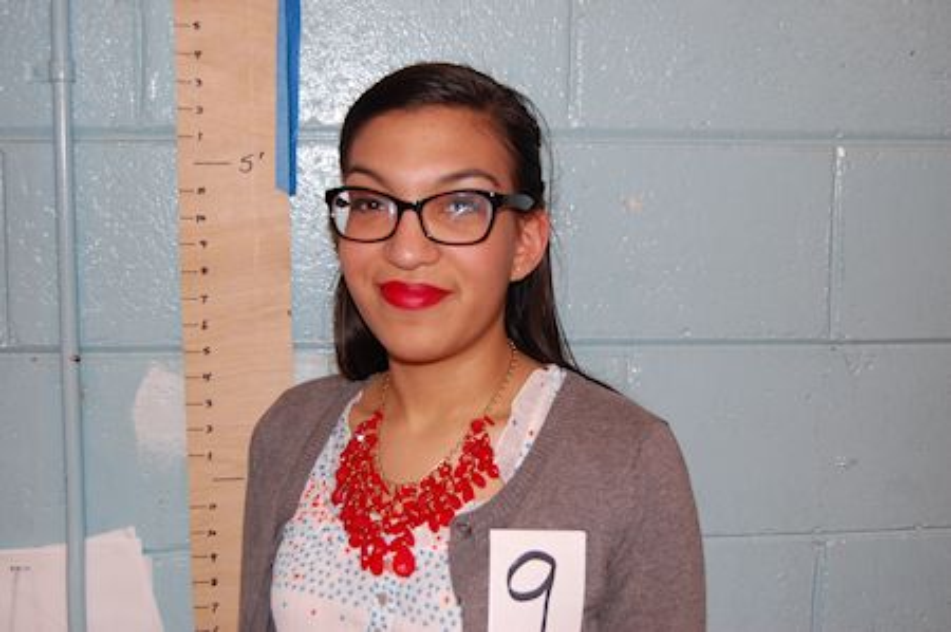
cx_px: 476
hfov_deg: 42.4
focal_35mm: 46
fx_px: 1227
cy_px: 316
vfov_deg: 28.9
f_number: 4.5
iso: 400
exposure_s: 1/60
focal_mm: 31
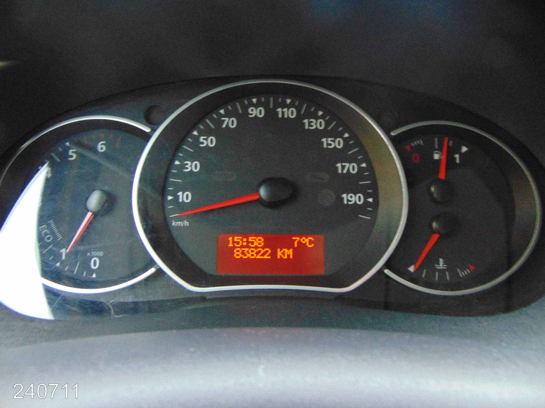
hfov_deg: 69.4
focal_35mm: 25
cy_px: 204
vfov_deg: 54.9
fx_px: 394
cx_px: 272
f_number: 3
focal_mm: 4.5
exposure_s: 1/13
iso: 400
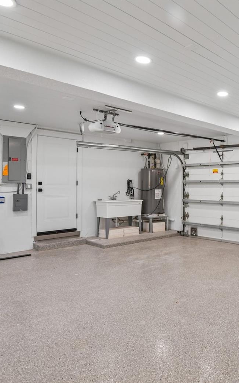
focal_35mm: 25
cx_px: 232
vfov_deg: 72.5
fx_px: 261
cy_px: 194
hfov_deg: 43.2
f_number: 8
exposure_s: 1/25
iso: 400
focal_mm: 16
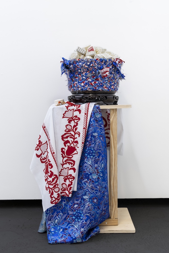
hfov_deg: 30.5
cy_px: 125
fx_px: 310
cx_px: 85
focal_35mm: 44
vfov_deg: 44.5
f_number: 11
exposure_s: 1/2.5
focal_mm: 43
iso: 160
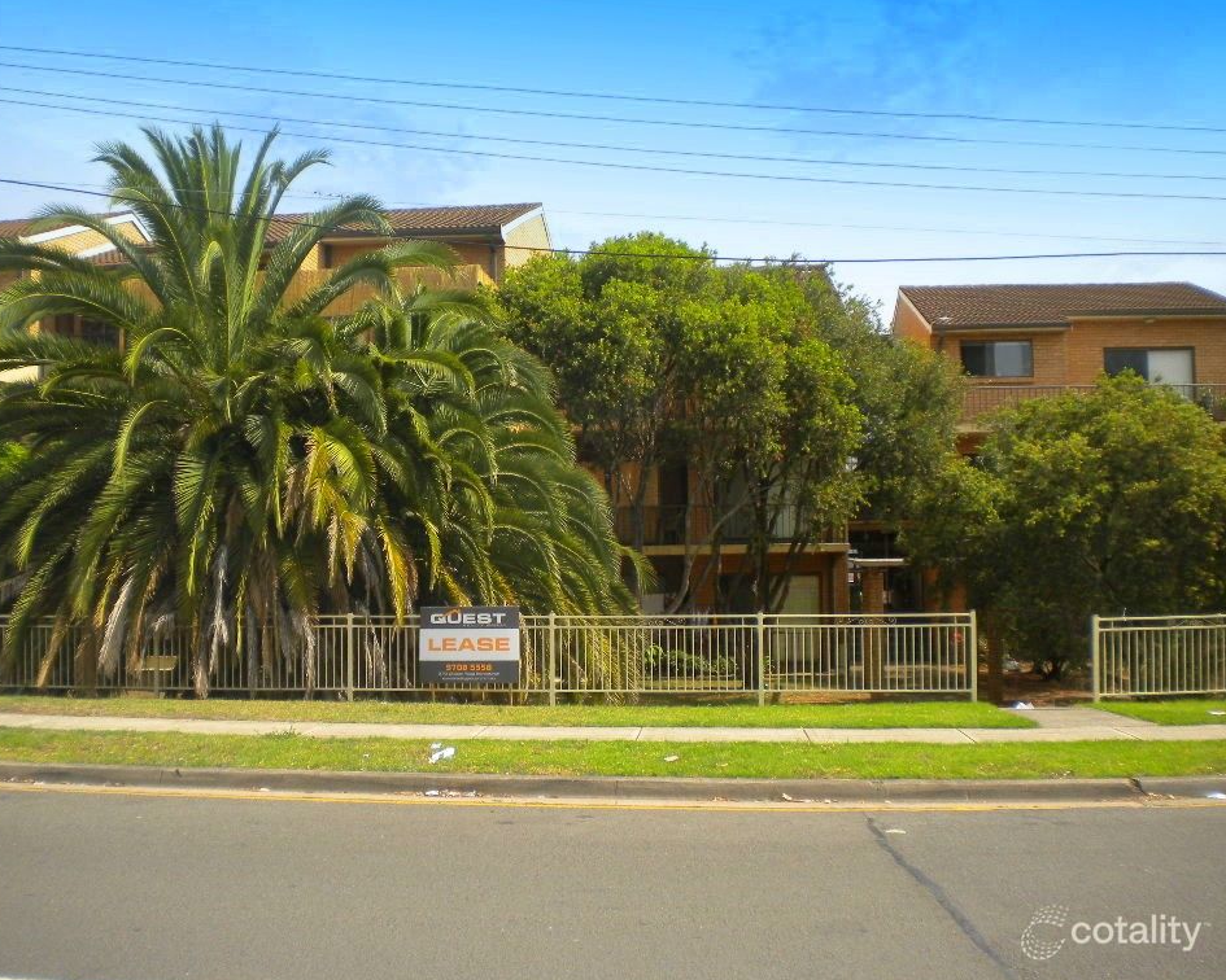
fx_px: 1343
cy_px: 493
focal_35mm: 37
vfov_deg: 40.1
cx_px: 583
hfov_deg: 49.1
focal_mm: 6.3
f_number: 4.6
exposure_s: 1/813
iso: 113
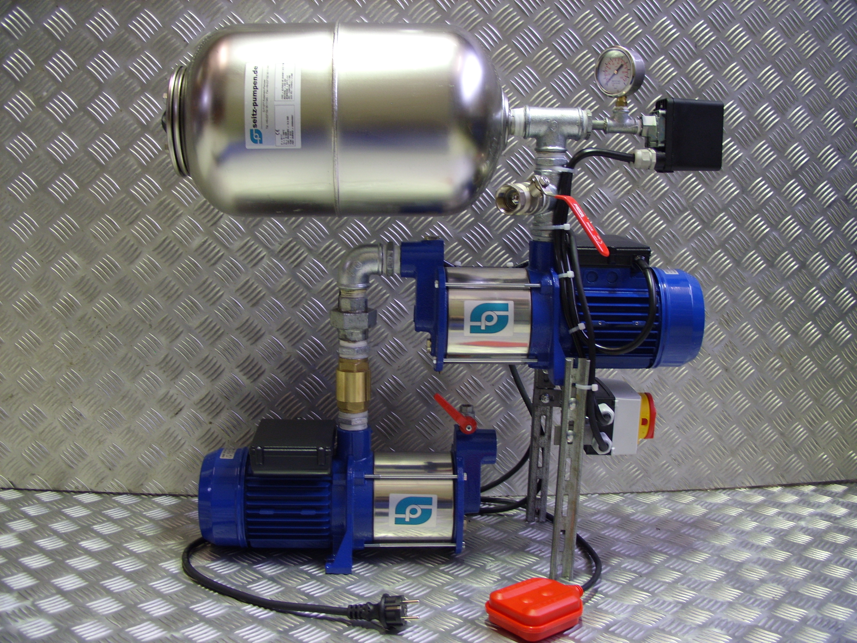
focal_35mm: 38
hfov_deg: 49.0
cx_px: 428
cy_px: 322
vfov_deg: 37.7
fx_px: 941
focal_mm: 7.8
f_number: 2.8
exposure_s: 1/14
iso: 50
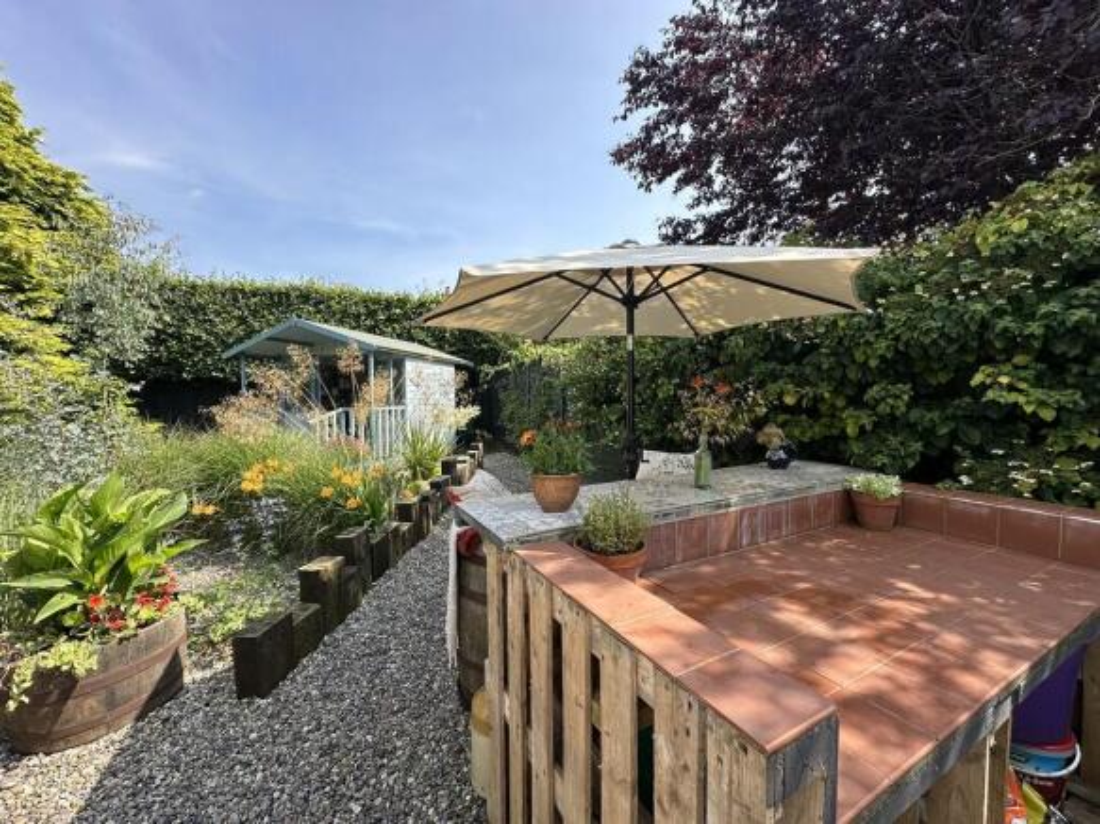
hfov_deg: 102.1
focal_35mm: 14
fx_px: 445
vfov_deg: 85.7
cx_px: 550
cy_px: 412
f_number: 2.2
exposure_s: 1/754
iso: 40
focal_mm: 2.22
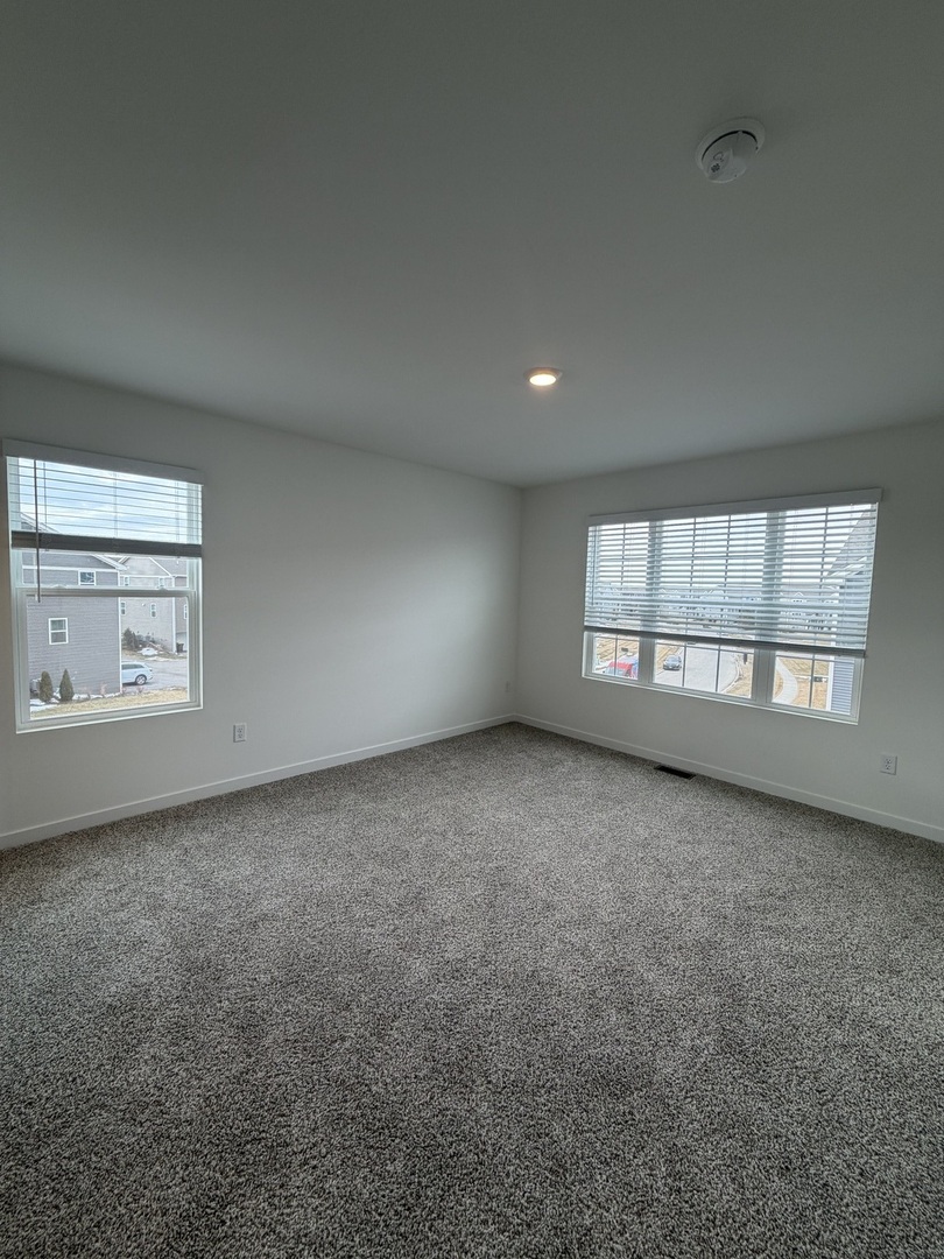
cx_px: 472
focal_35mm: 14
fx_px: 509
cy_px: 630
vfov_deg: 102.1
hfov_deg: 85.7
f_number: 2.2
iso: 64
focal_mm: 2.22
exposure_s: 1/120
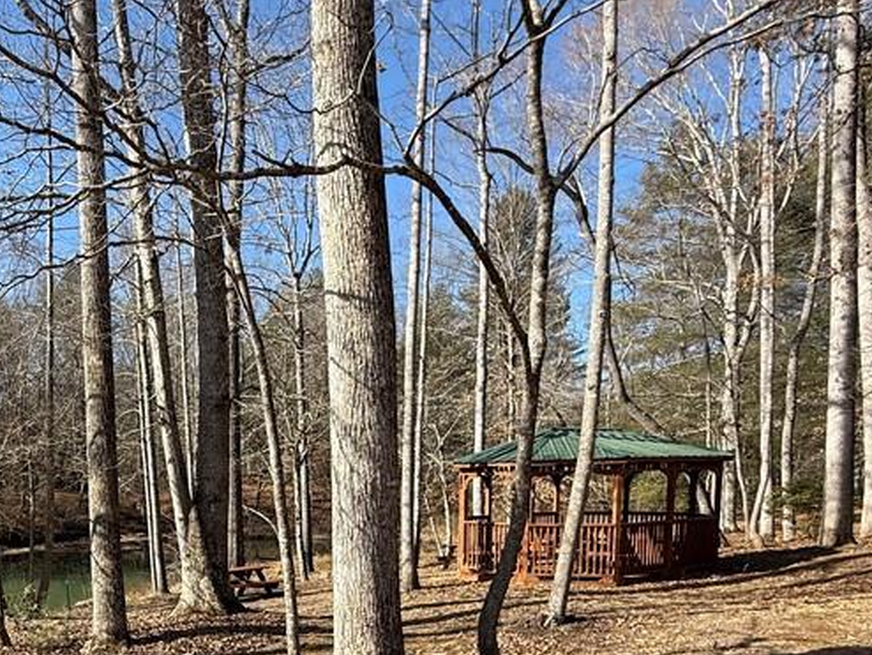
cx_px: 177
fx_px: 731
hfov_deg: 57.2
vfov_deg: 45.2
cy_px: 549
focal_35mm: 29
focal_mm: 2.22
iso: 50
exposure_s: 1/1050
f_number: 2.2
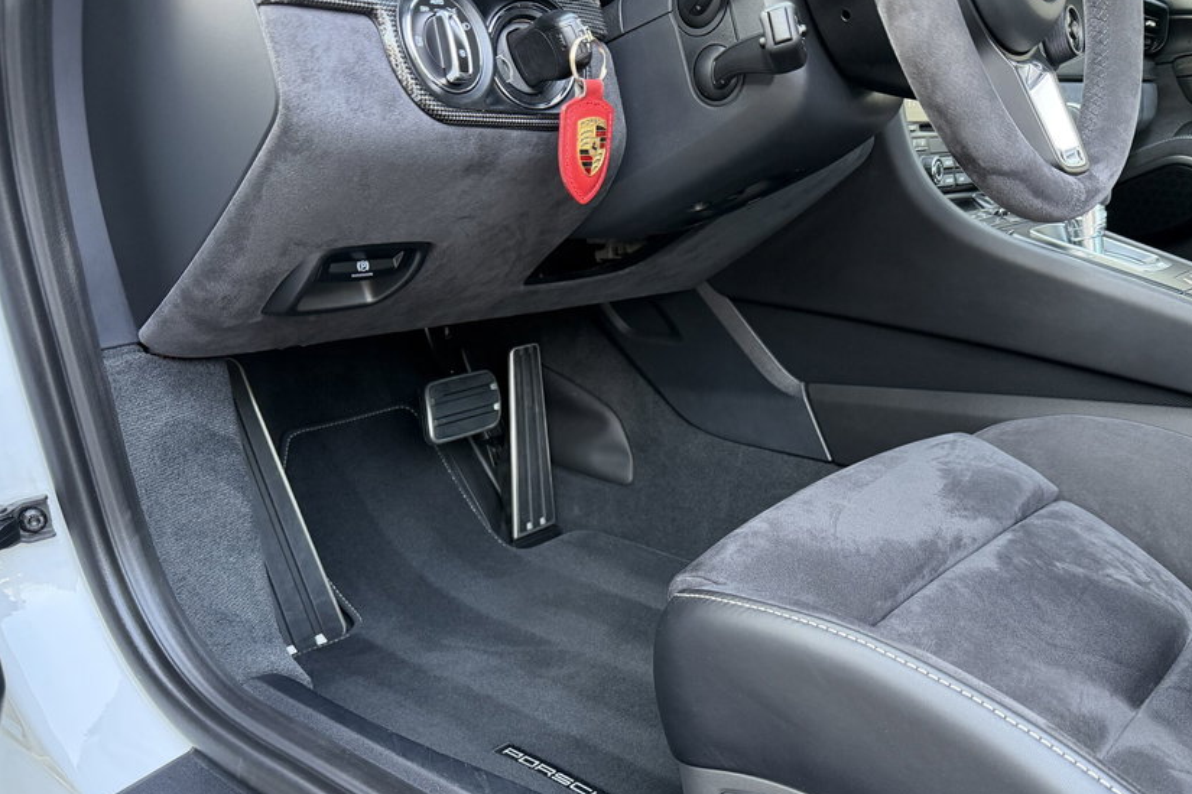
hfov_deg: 60.2
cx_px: 644
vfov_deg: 41.6
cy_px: 547
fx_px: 1026
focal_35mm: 31
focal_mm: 6.76
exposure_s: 1/61
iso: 200
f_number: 1.78
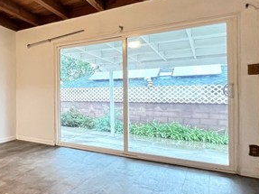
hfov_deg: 45.7
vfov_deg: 48.2
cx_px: -27
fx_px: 217
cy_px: 91
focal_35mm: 29
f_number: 1.8
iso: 1000
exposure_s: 1/60
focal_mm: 1.57
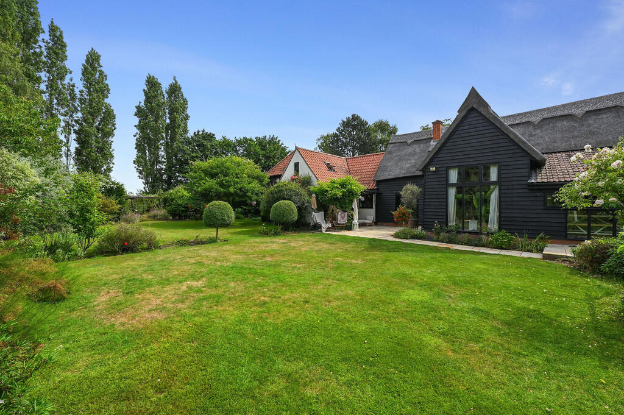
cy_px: 208
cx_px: 312
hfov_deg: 104.3
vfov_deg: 81.1
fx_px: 242
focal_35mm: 14
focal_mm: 14
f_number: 8
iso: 640
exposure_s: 1/1250
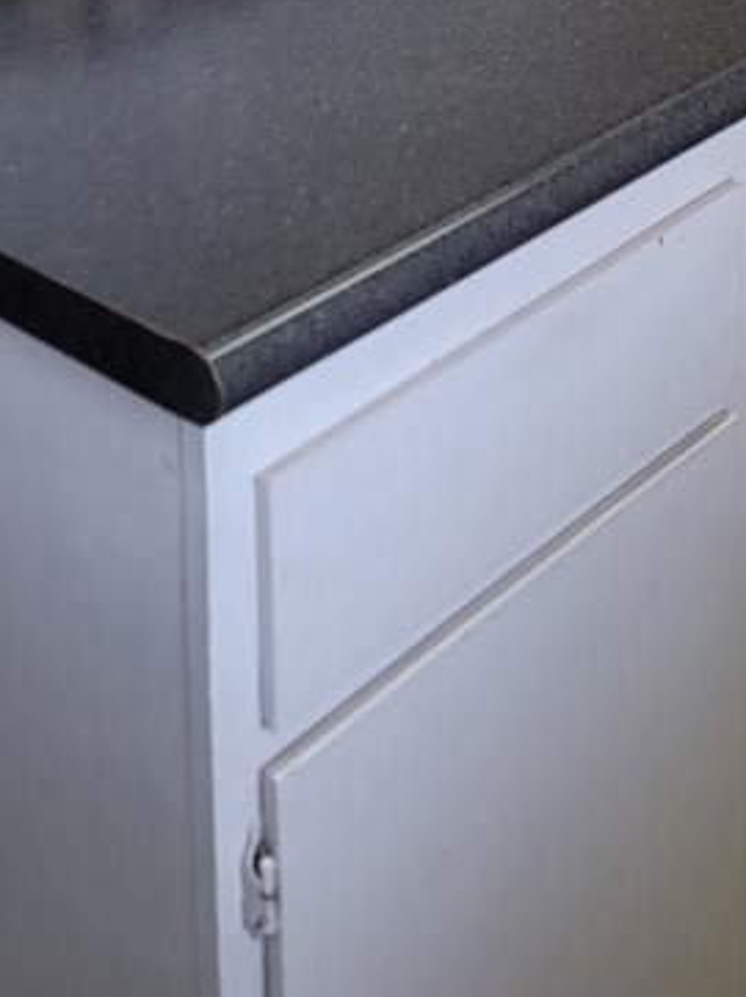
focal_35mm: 71
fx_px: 2044
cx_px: 707
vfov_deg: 23.3
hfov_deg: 20.2
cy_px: -392
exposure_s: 1/120
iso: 125
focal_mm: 7
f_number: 1.8
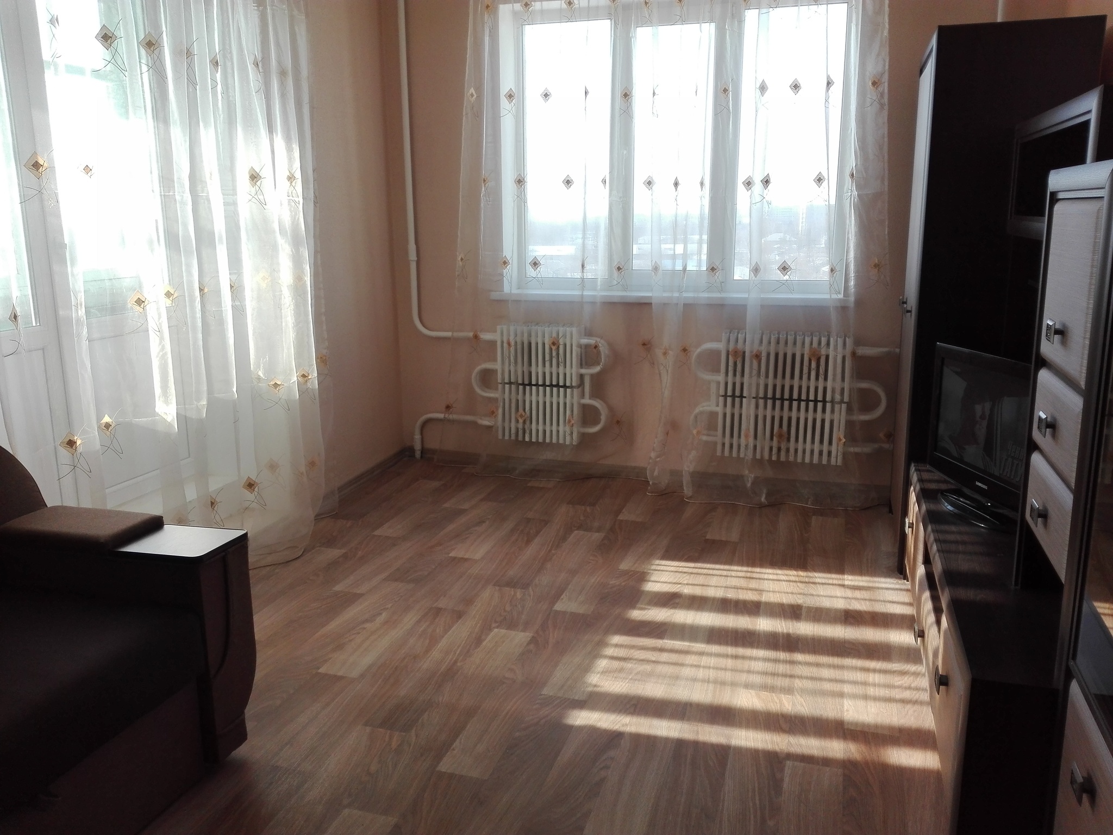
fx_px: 868
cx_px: 556
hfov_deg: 65.3
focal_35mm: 27
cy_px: 418
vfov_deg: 51.4
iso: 100
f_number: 2
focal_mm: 3.79
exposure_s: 1/231
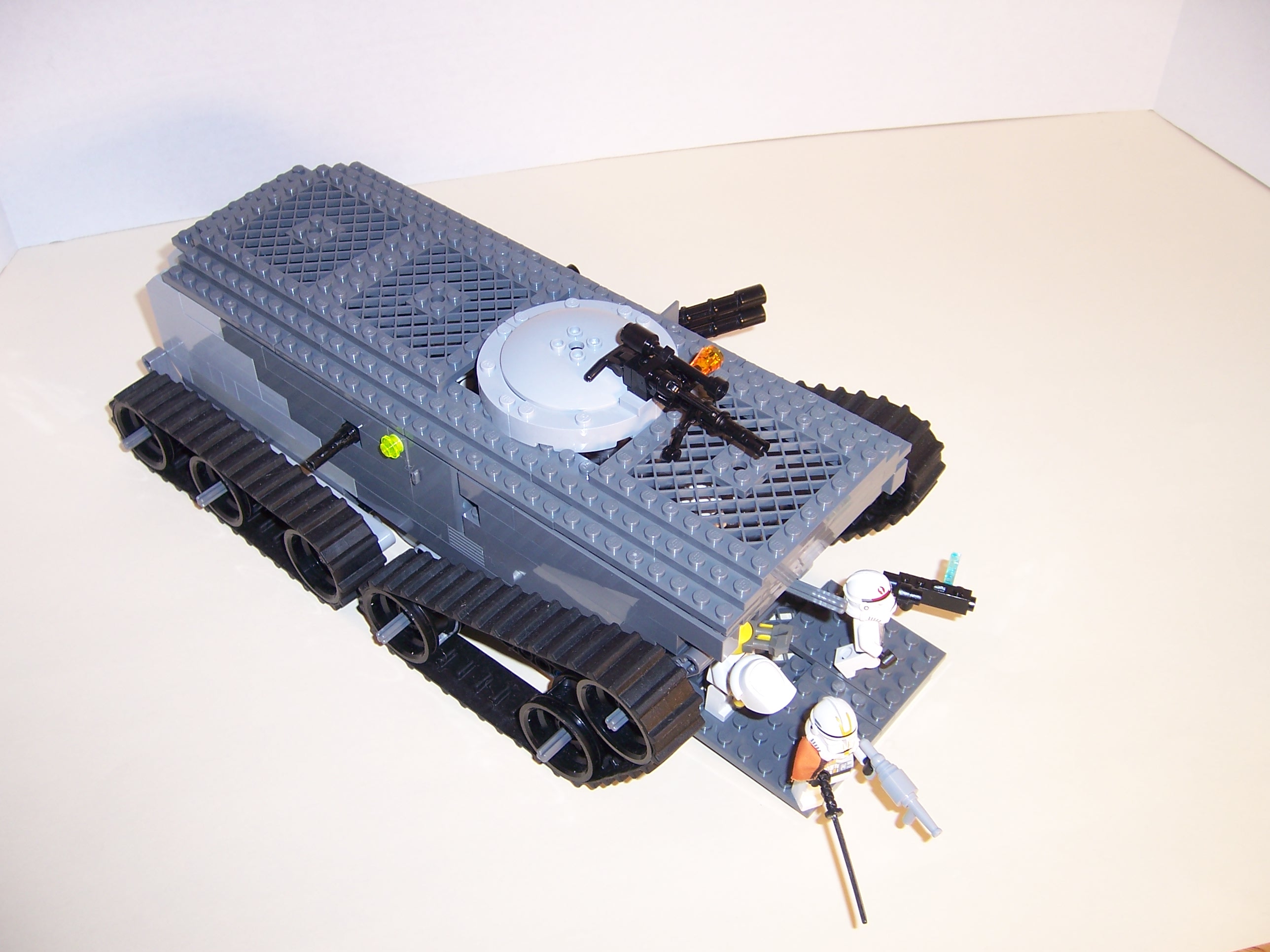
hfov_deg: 51.4
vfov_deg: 39.7
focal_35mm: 36
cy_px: 476
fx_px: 1321
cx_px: 635
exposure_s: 1/500
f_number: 2.8
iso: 80
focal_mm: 6.2
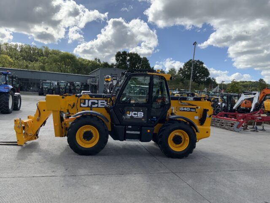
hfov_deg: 61.7
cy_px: 102
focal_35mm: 29
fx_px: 226
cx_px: 135
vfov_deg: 48.2
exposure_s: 1/2227
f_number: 1.8
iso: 16
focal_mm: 3
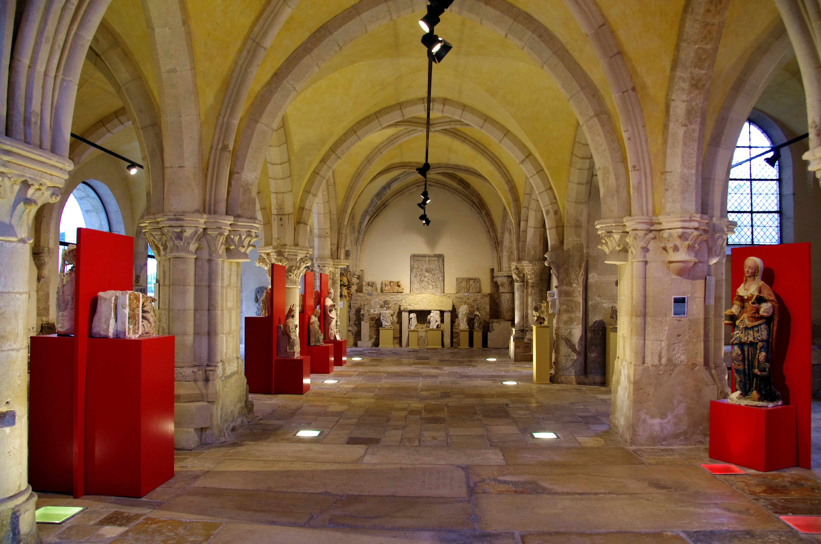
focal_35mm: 27
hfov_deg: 67.5
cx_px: 410
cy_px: 272
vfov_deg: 47.7
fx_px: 614
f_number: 5.6
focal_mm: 18
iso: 800
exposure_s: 1/40
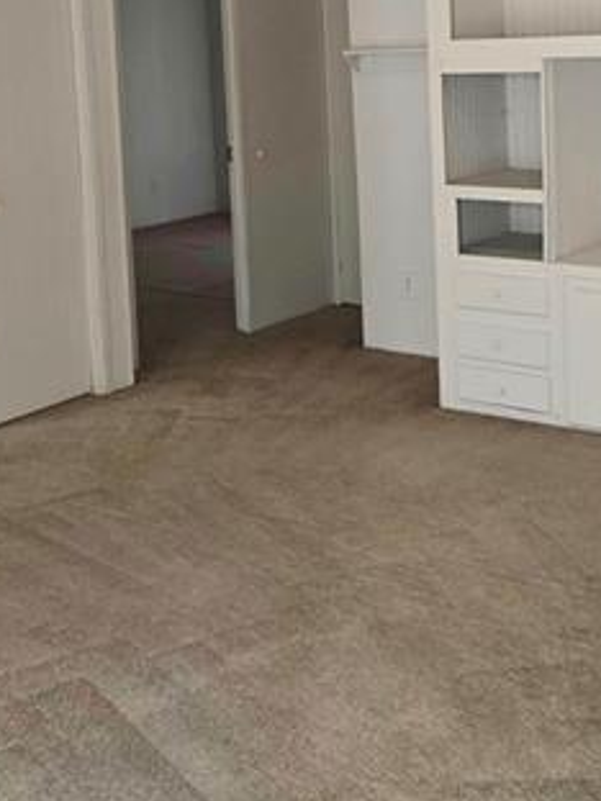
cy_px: 175
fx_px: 1157
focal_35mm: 50
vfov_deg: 37.0
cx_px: 383
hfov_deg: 29.0
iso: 200
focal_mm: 2.2
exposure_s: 1/60.2
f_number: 1.9
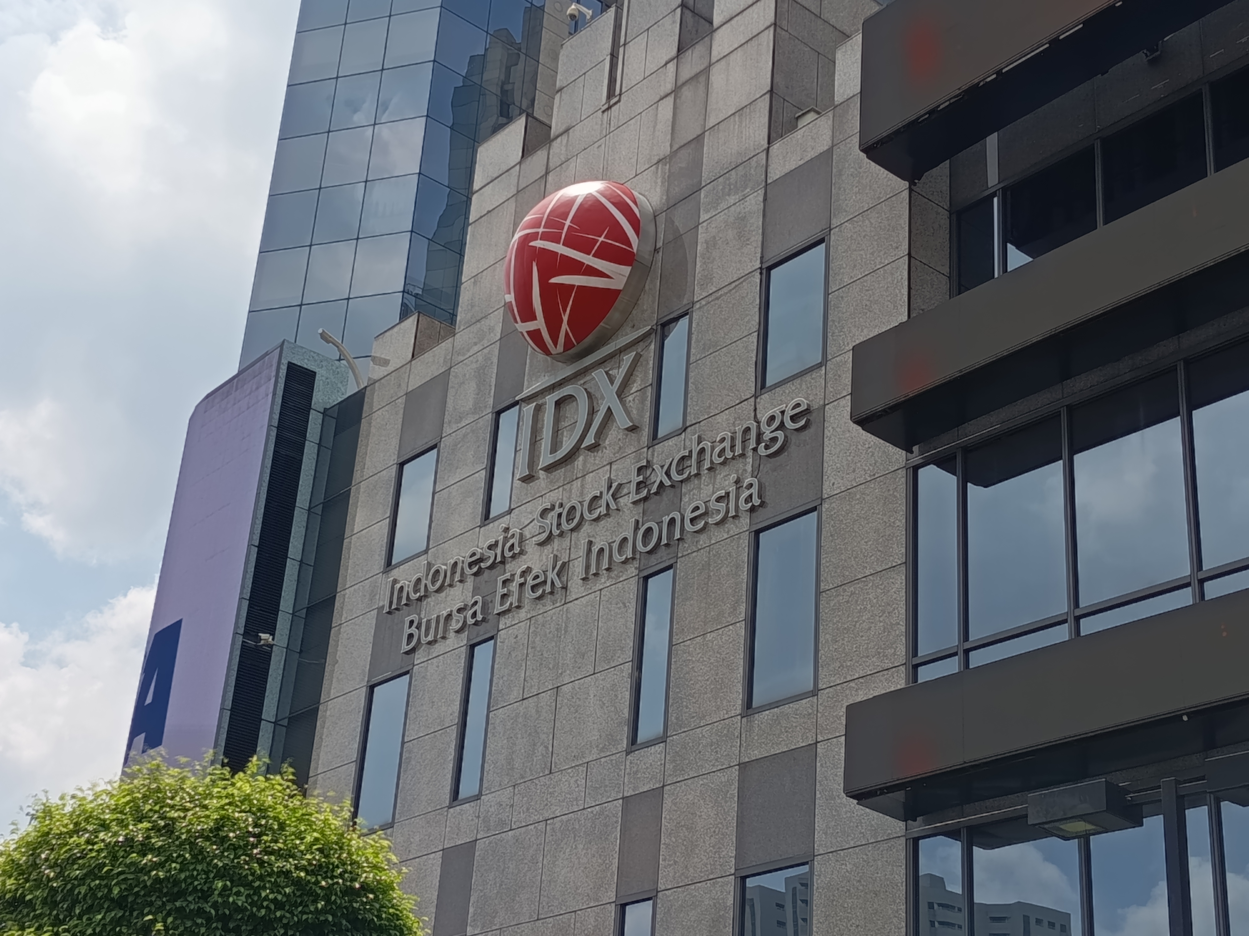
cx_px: 624
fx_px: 2021
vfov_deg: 26.1
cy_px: 468
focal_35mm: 56
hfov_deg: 34.3
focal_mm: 5.27
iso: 50
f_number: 1.7
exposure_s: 1/791
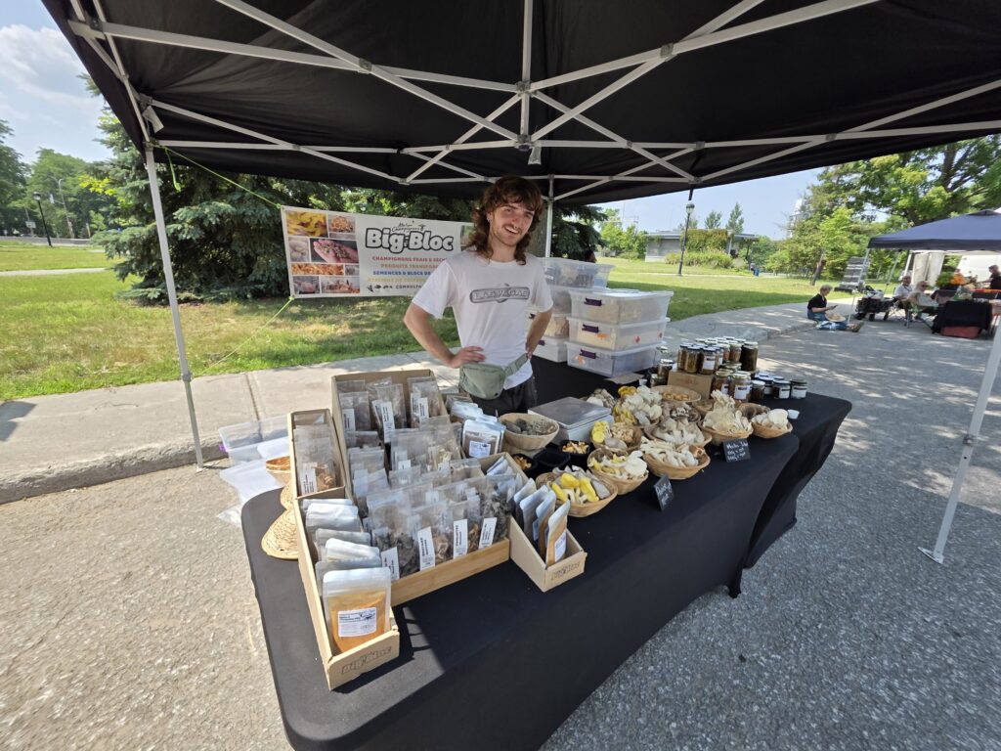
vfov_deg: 89.9
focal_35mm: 13
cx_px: 500
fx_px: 376
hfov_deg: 106.2
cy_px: 376
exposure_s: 1/818
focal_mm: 2.2
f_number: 1.9
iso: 40
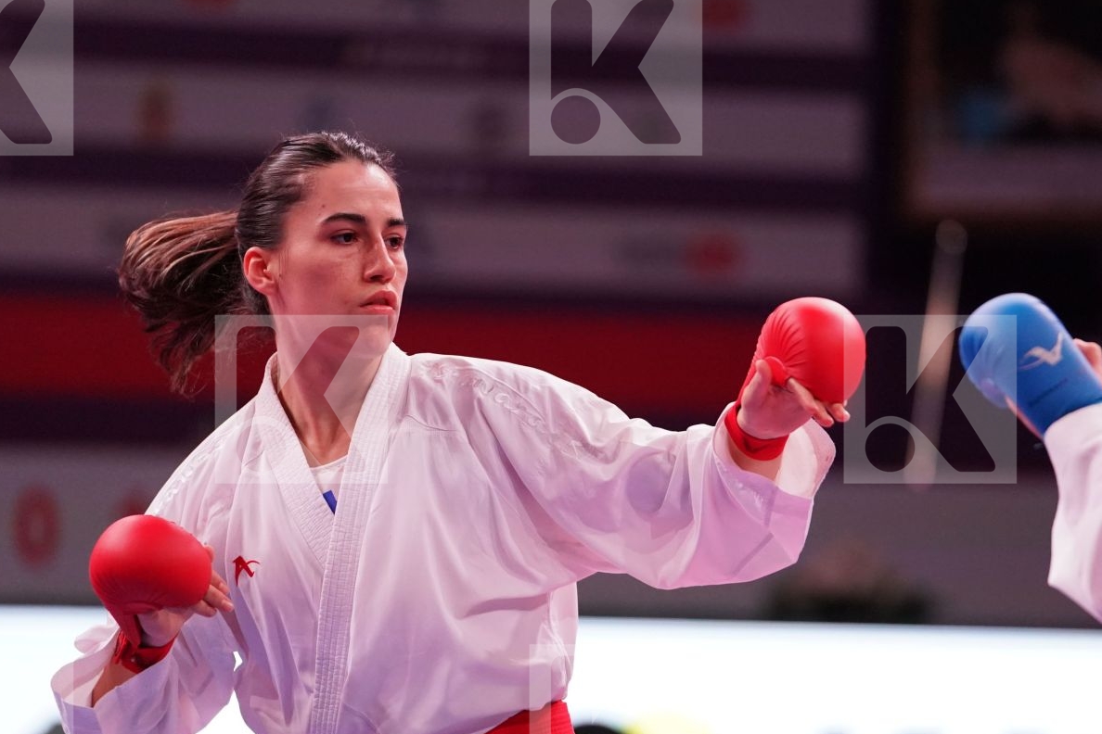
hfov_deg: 7.1
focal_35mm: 291
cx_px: 616
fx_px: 8907
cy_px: 399
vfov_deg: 4.7
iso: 4000
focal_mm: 192
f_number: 2.8
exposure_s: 1/1000
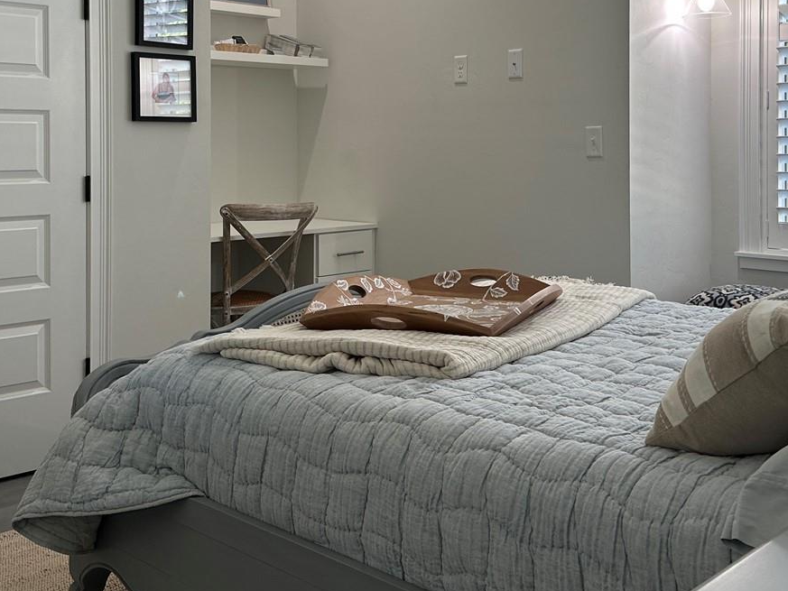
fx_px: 1002
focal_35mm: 44
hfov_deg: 42.9
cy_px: 156
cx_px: 444
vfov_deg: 32.3
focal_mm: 6.86
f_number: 1.78
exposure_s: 1/120
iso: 100
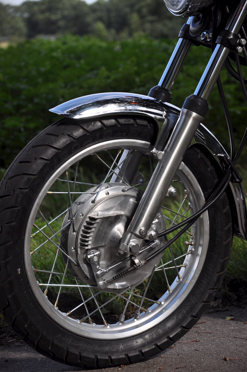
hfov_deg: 10.7
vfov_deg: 16.1
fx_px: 1316
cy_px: 186
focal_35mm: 128
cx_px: 124
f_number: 6.3
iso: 200
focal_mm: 85
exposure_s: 1/640
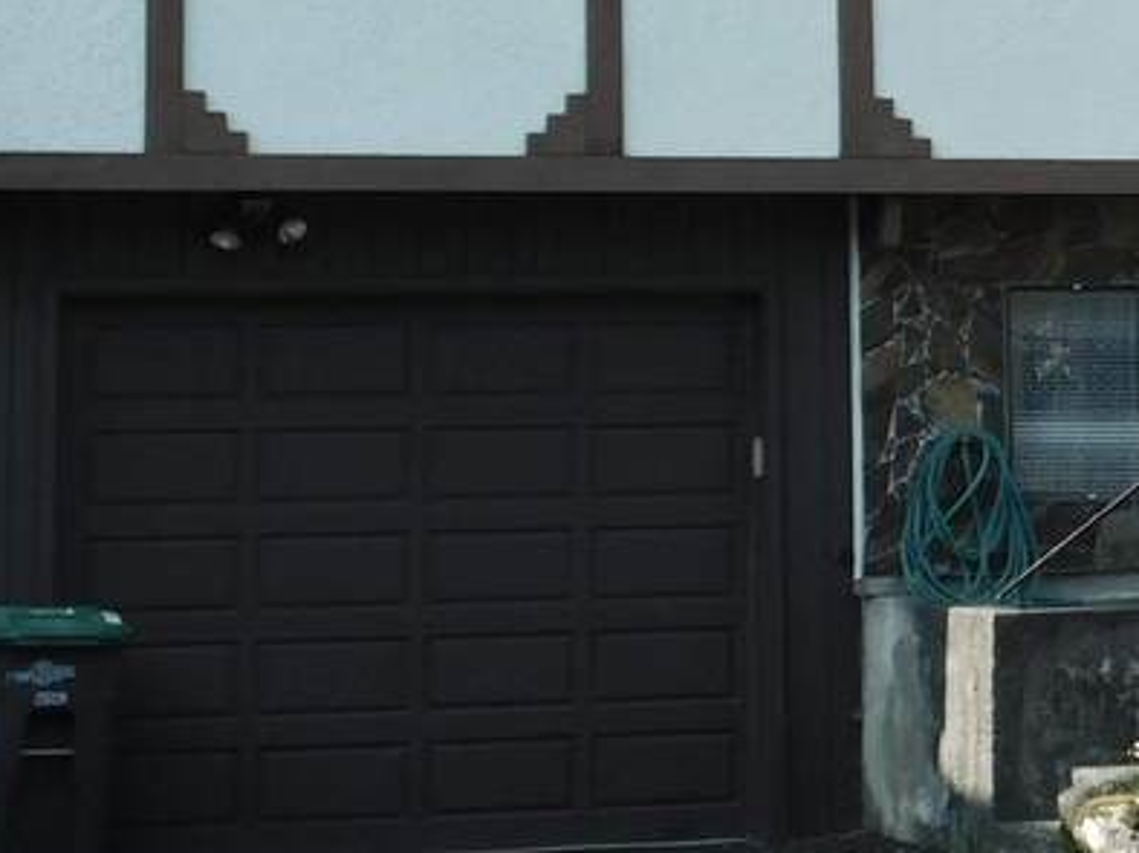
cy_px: 20
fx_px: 3847
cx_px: 1139
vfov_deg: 12.5
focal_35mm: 117
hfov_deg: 16.5
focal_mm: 6.3
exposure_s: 1/400
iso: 125
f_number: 3.5
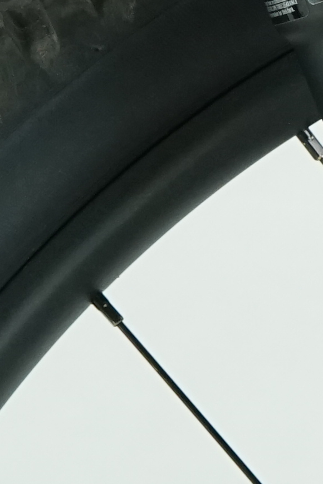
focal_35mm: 269
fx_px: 3620
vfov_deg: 7.7
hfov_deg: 5.1
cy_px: 181
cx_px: 461
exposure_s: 1/200
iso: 1600
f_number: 5.6
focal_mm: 39
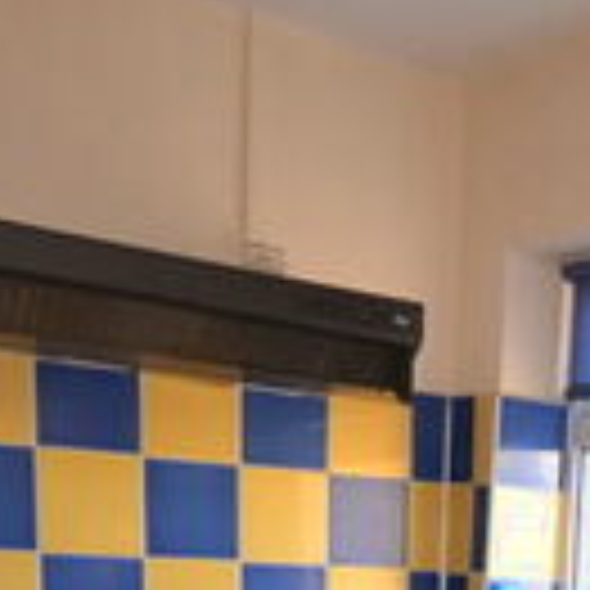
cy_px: 799
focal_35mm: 68
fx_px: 1311
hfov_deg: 22.8
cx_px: 748
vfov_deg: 22.3
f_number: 4
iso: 400
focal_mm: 10
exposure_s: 1/60
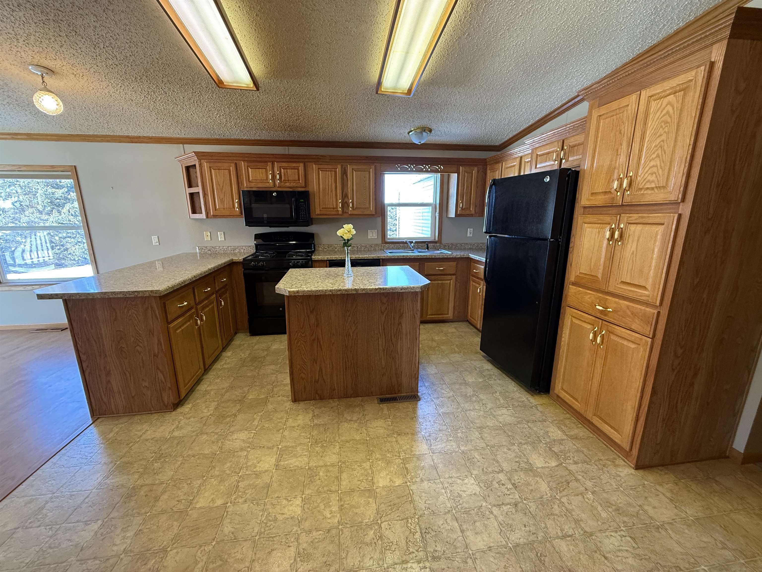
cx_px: 381
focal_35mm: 14
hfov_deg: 102.1
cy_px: 286
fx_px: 308
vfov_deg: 85.7
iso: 320
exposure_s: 1/60
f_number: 2.2
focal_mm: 2.22
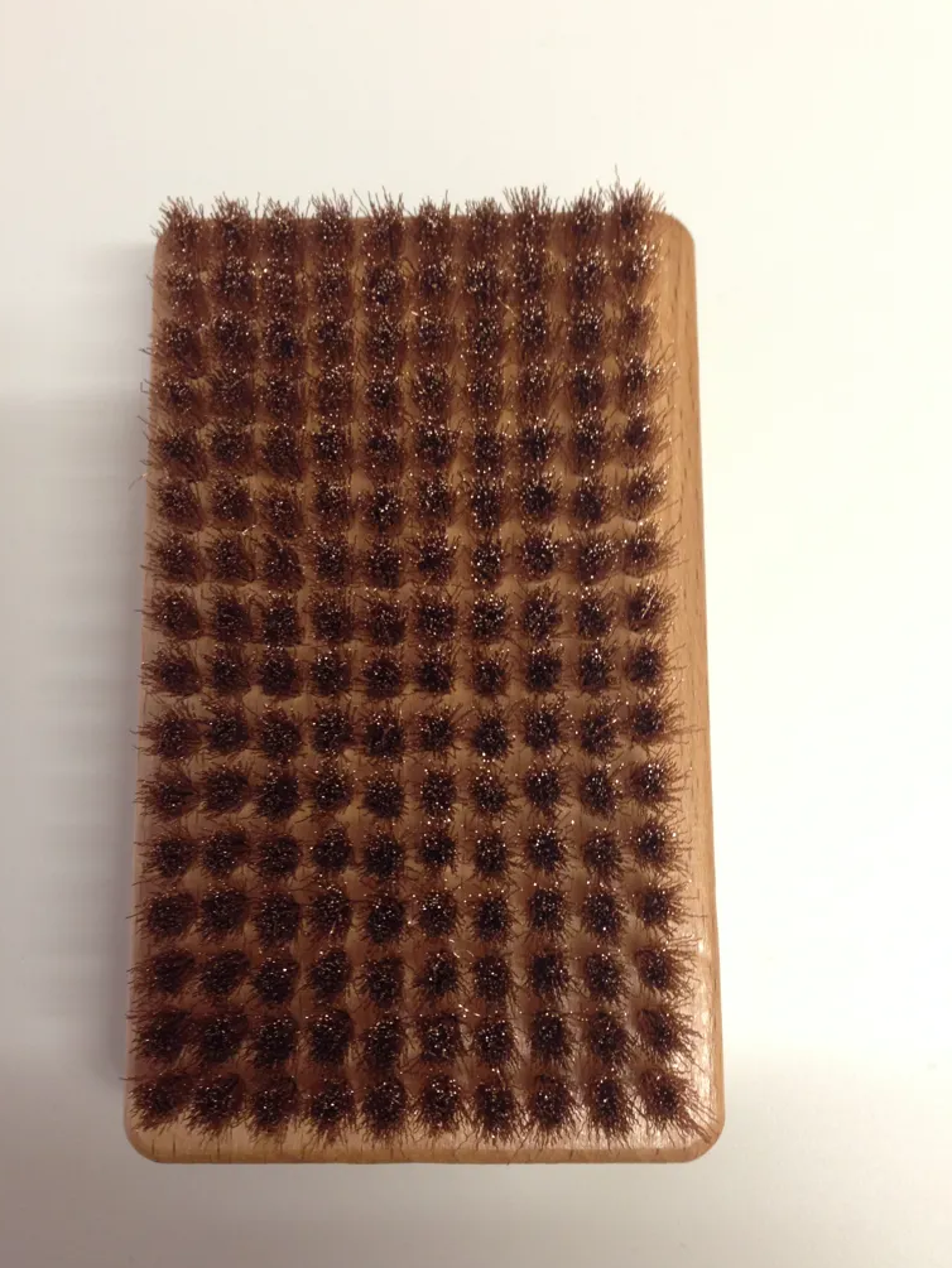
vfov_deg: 52.6
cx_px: 449
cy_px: 621
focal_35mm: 35
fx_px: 1283
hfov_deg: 40.7
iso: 125
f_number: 2.4
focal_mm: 4.12
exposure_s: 1/20
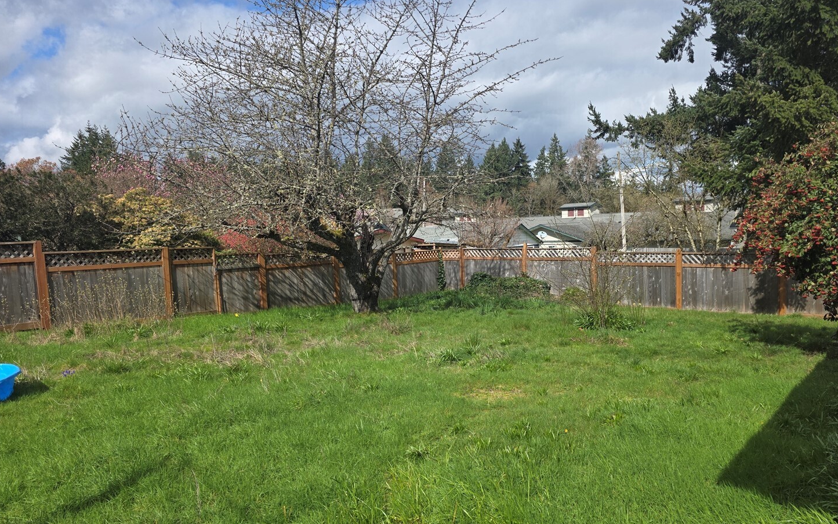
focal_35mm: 27
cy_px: 301
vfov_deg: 45.9
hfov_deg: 68.3
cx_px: 457
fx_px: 617
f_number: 1.7
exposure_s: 1/6809
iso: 80
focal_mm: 6.3
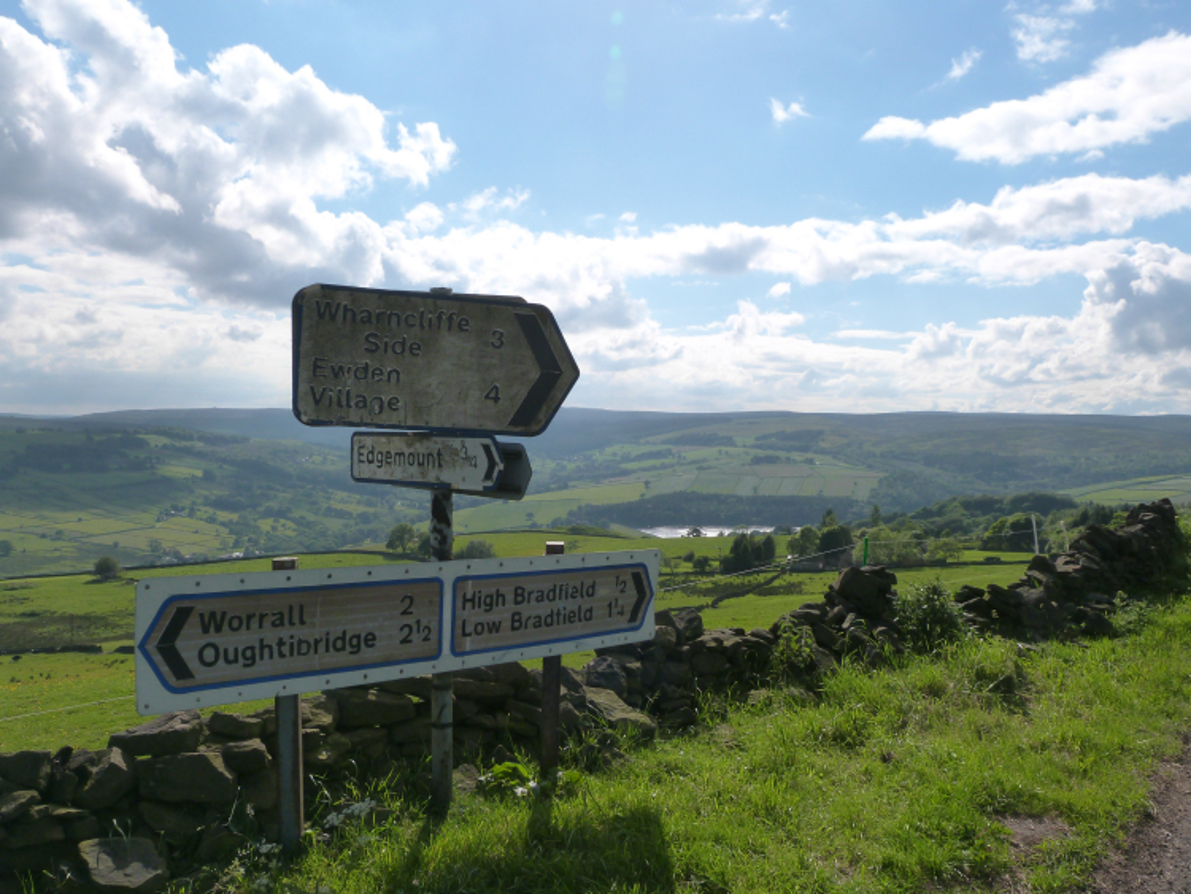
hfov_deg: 58.3
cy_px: 447
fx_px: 1067
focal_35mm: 31
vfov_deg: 45.5
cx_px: 596
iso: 160
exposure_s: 1/800
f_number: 5.6
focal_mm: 5.4
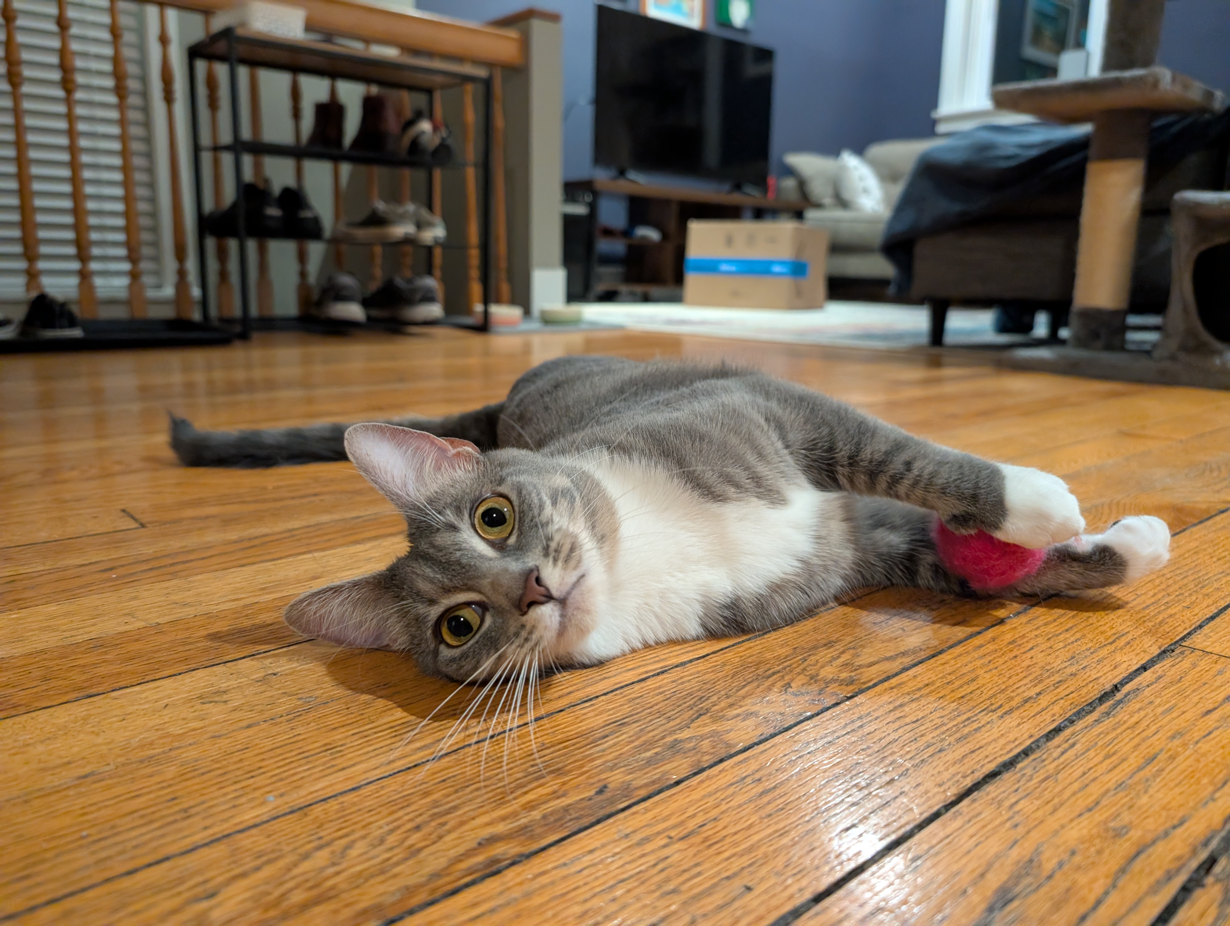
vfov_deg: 56.9
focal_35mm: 24
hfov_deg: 71.5
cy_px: 463
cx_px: 615
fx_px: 854
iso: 1372
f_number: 1.68
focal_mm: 6.9
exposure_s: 1/60
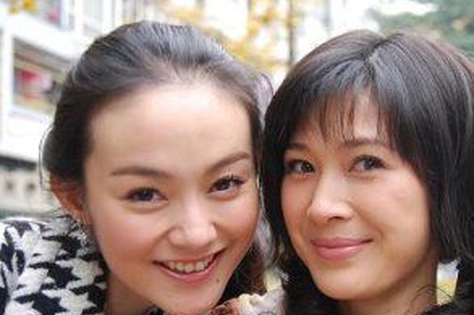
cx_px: 358
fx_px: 893
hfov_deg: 29.3
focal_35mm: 68
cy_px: 213
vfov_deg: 20.0
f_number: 2.8
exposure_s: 1/125
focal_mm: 27
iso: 200
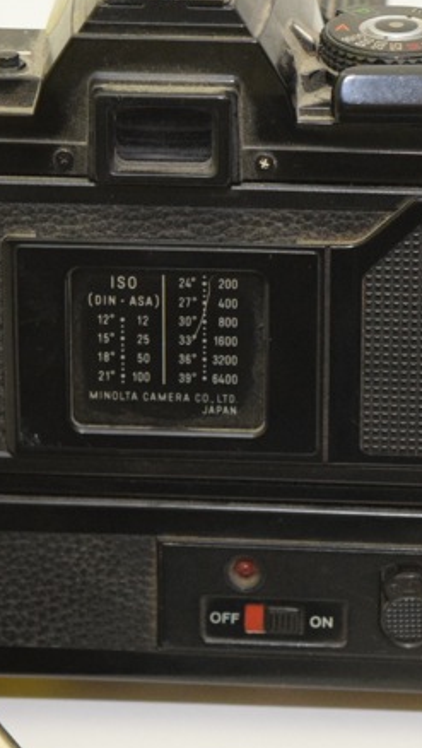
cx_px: 178
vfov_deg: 10.9
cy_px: 250
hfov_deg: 6.2
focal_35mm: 197
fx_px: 3915
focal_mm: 55
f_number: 5.6
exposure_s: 1/60
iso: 3200
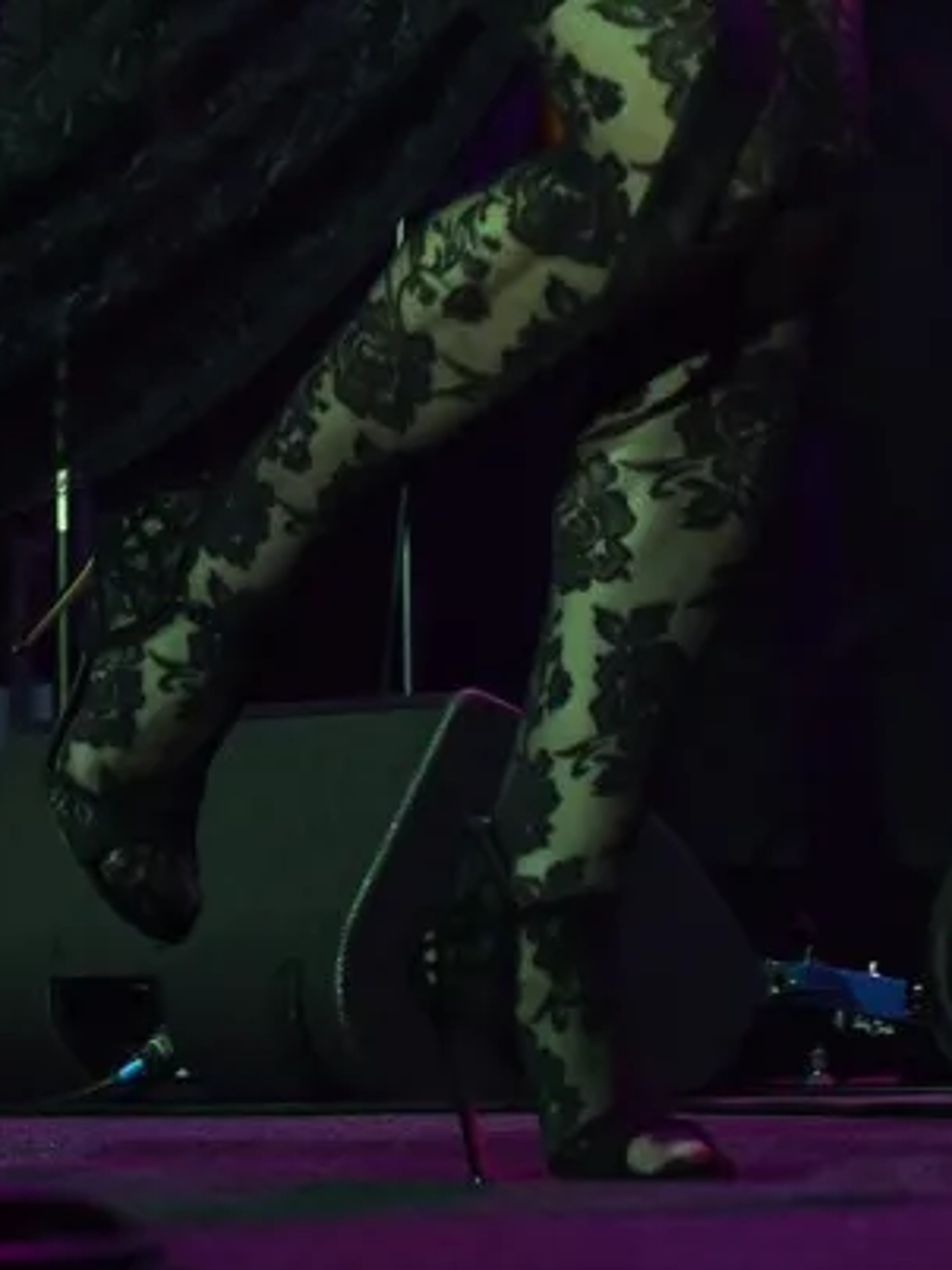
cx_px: 564
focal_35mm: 136
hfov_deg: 10.9
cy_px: -304
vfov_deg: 14.0
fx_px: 4990
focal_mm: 50
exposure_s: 1/1000
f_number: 4
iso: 1000
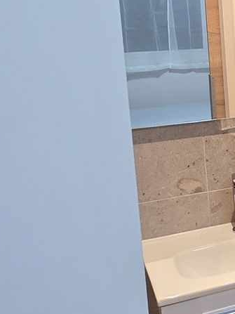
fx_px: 561
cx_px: 426
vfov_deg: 30.9
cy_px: 95
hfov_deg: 18.4
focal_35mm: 62
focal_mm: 2.2
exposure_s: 1/50
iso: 250
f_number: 1.9
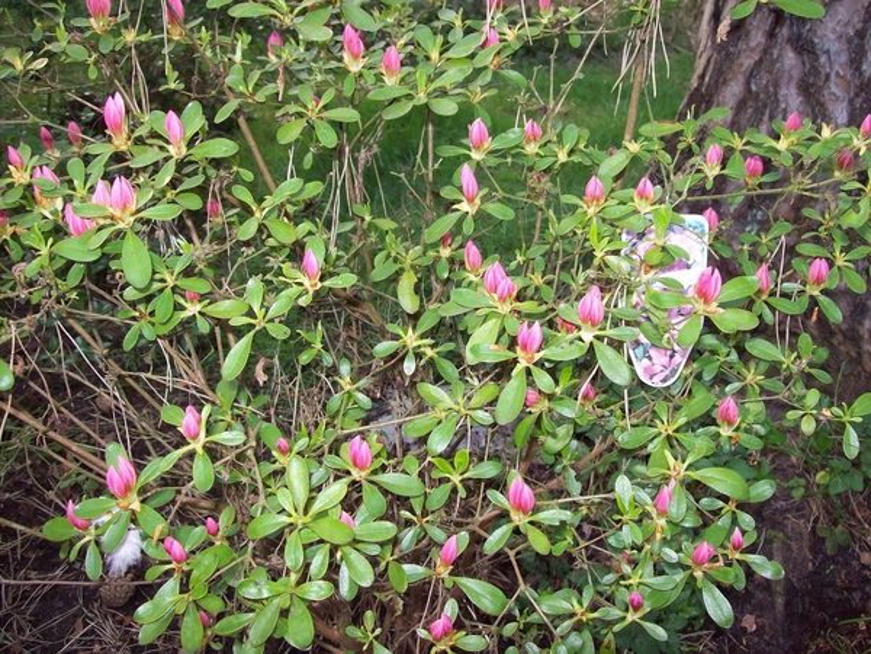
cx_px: 436
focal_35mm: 36
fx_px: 906
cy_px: 327
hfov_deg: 51.4
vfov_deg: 39.7
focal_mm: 6
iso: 80
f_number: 2.7
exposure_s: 1/64
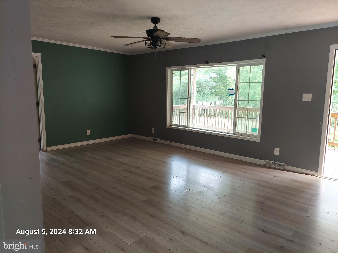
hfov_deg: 71.6
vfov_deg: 56.8
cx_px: 169
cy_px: 126
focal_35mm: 24
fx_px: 234
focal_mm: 5.23
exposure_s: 1/50
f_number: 1.8
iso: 200
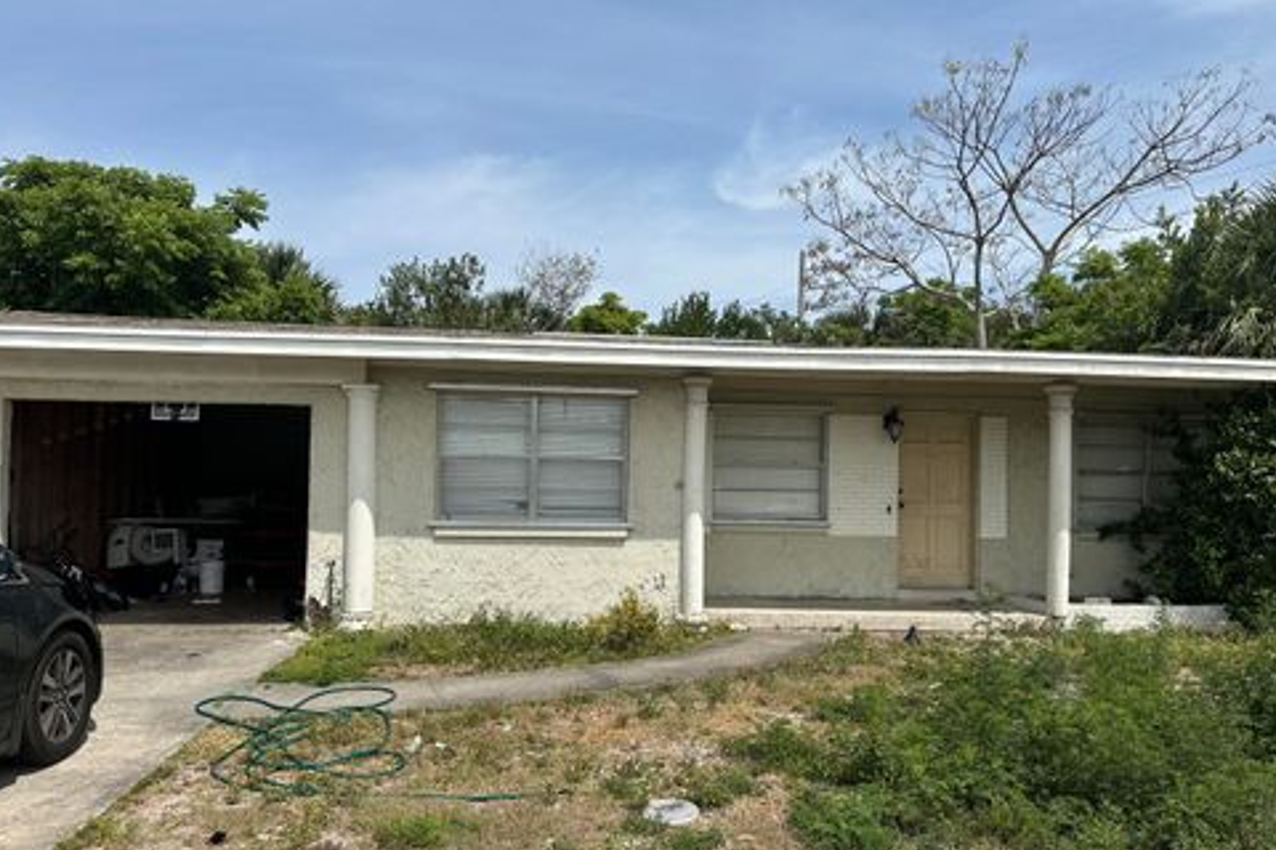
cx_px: 633
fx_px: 921
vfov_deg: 49.5
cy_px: 474
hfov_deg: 69.4
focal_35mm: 26
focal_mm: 6.86
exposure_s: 1/6623
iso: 80
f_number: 1.78
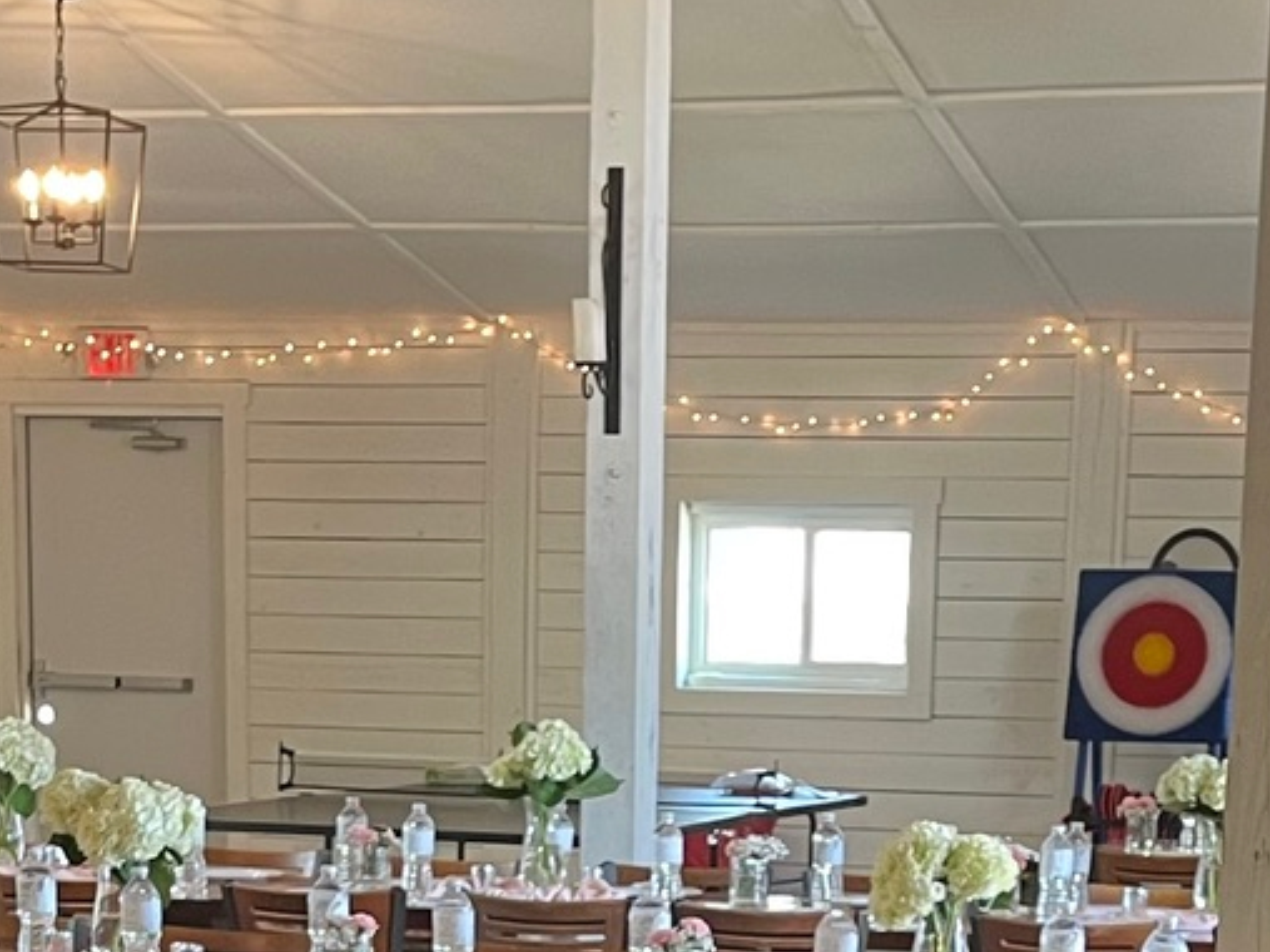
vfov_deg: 12.8
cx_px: 586
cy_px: 1716
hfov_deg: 18.7
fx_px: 3851
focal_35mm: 105
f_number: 1.6
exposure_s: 1/60
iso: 125
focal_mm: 5.1
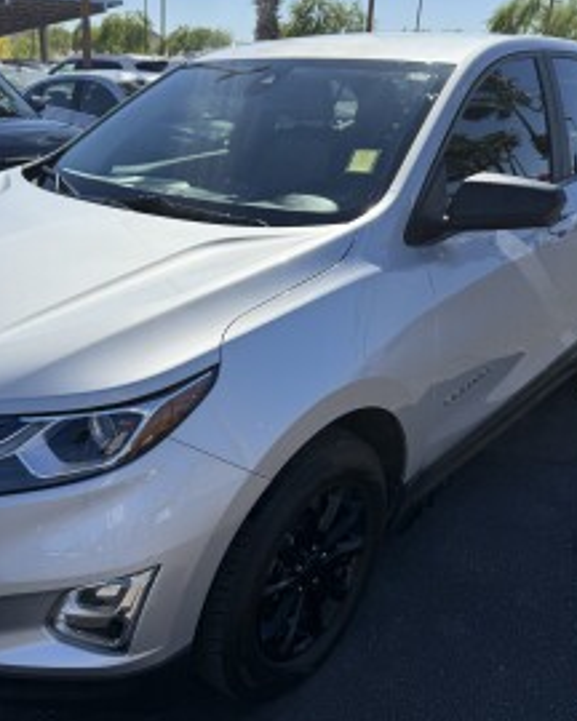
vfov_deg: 55.7
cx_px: 210
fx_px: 683
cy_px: 365
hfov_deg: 45.3
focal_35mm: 32
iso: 100
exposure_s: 1/5319
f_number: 1.78
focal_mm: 6.76
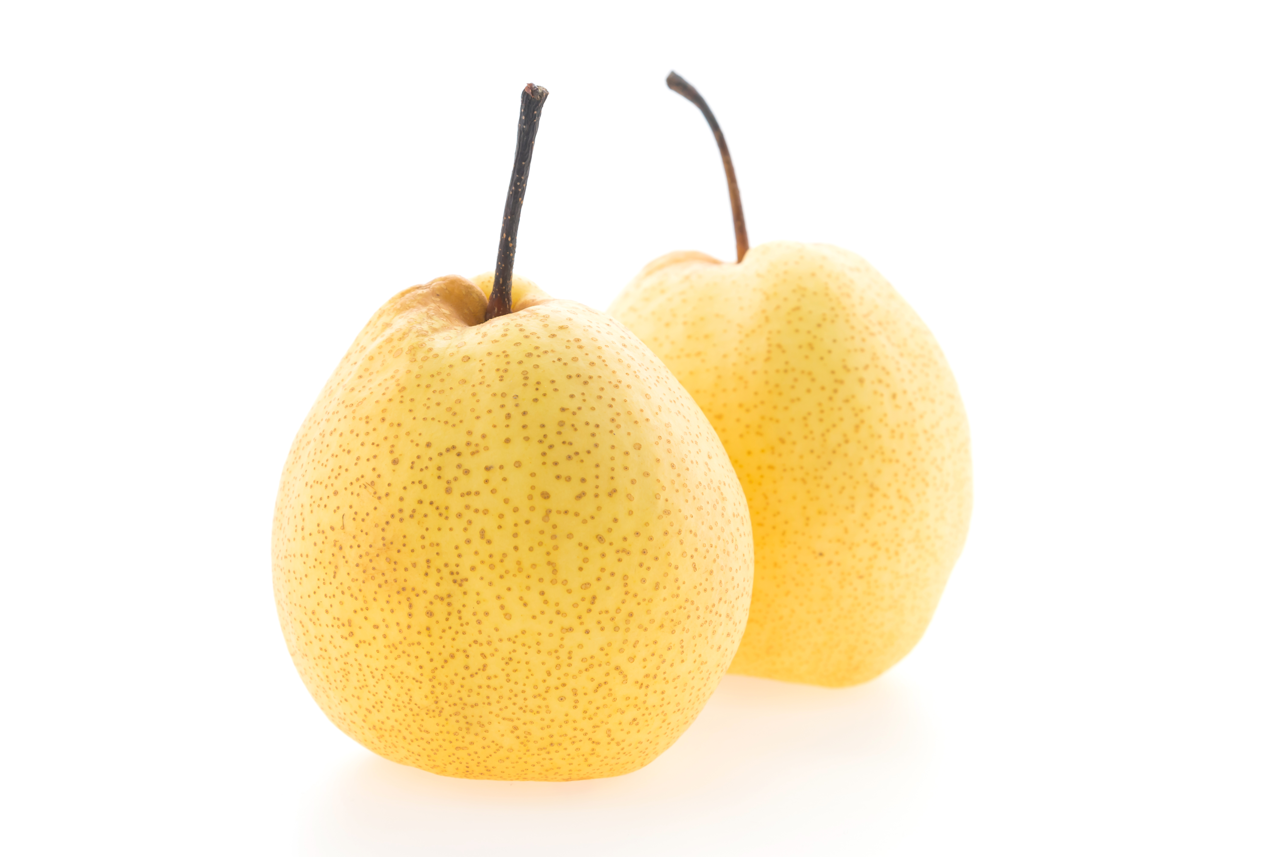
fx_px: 4278
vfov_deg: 11.4
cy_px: 428
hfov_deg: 17.1
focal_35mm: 120
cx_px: 642
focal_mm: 120
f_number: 11
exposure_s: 1/50
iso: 200
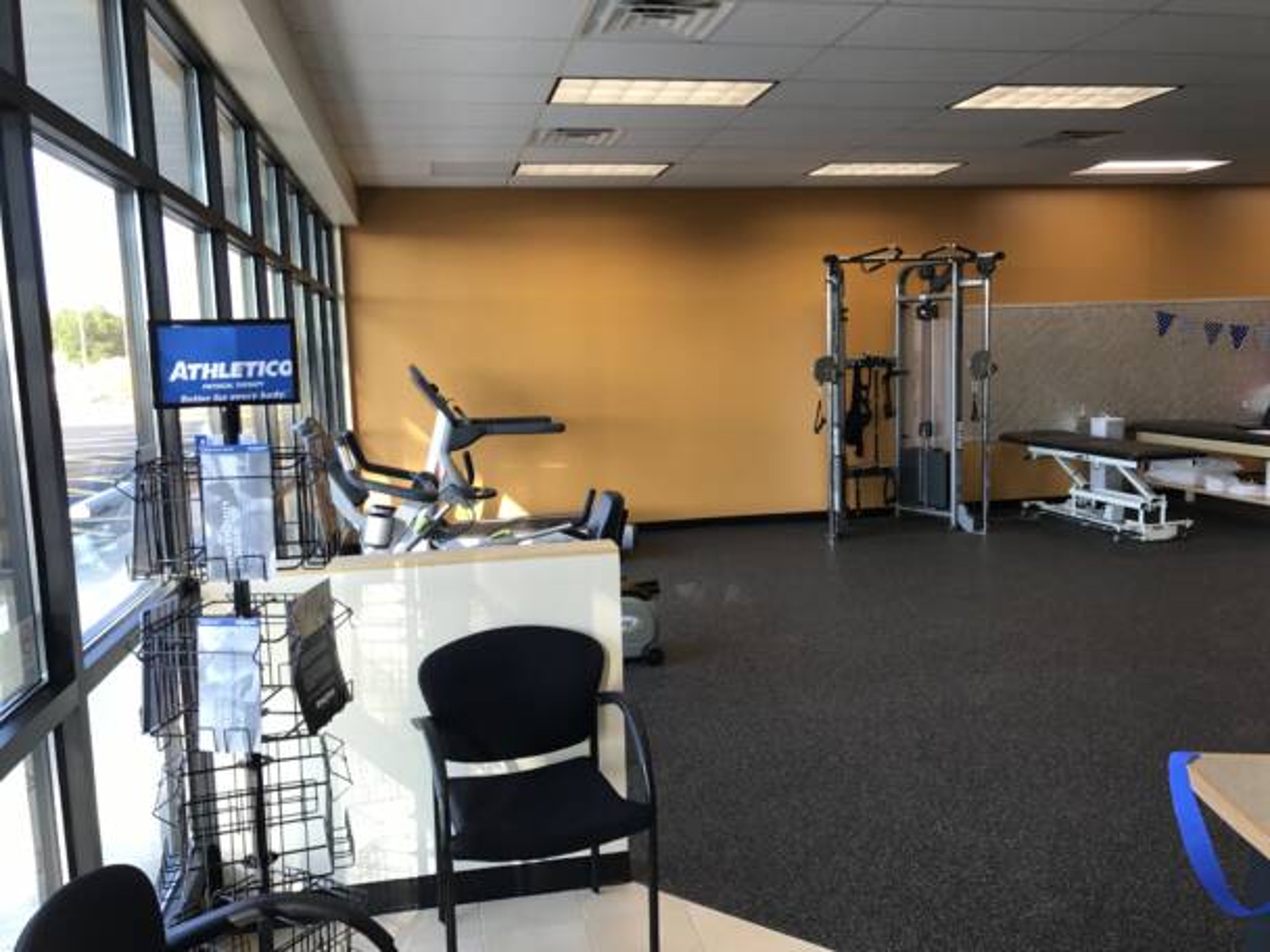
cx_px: 635
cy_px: 476
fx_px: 1027
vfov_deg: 49.7
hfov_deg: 63.4
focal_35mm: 28
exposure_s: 1/120
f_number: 1.8
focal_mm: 3.99
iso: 32
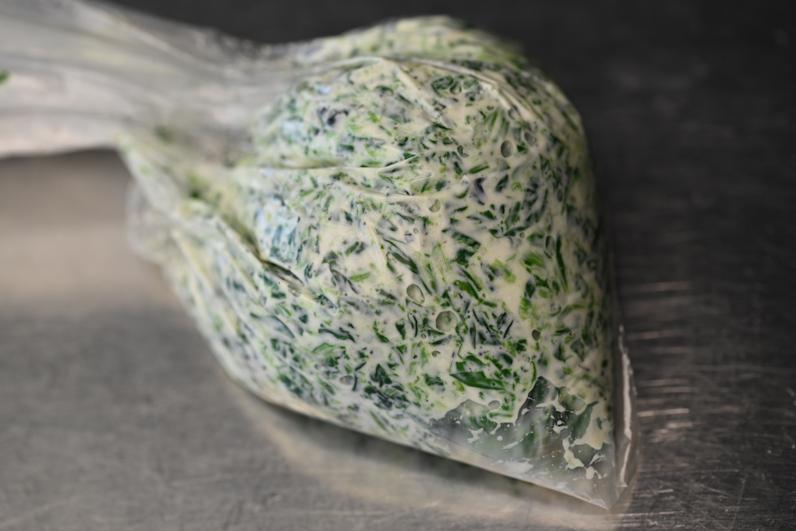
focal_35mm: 105
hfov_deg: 19.5
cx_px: 398
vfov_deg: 13.0
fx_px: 2321
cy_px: 266
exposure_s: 1/100
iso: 800
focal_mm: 105
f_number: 5
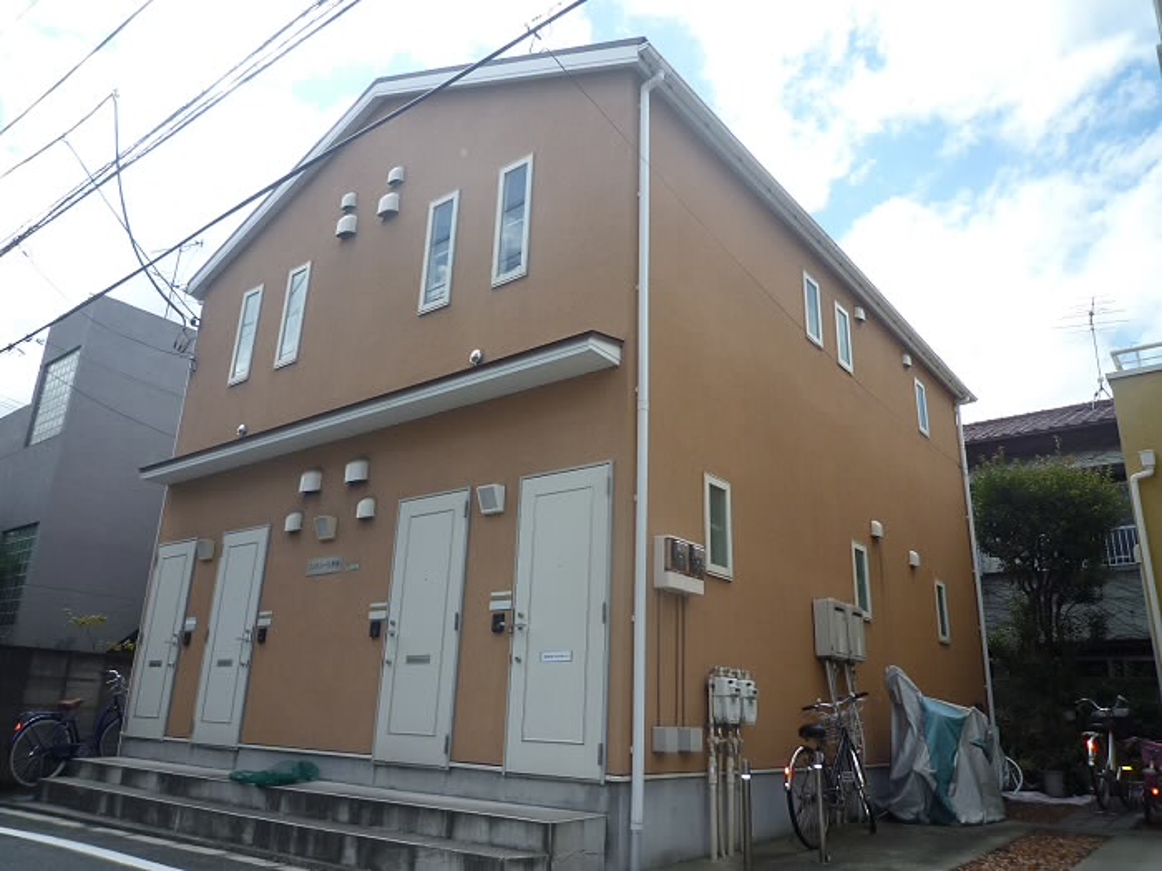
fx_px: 839
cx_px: 581
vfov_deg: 54.9
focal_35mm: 25
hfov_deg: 69.4
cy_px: 436
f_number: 3.2
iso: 100
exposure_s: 1/640
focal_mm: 4.4
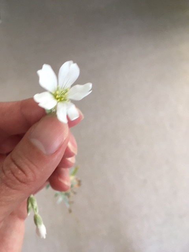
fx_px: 211
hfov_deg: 48.2
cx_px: 94
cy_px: 126
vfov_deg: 61.7
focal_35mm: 29
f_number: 2.2
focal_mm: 4.15
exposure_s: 1/33
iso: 64
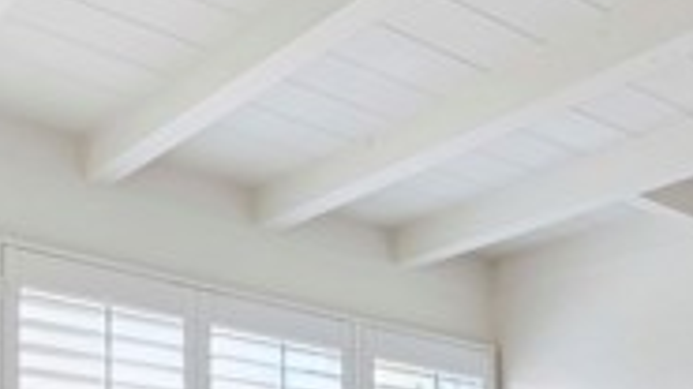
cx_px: 596
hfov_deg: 34.4
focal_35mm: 58
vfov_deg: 17.6
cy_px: 655
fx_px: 1066
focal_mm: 16
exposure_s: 1/1.67
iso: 125
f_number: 8
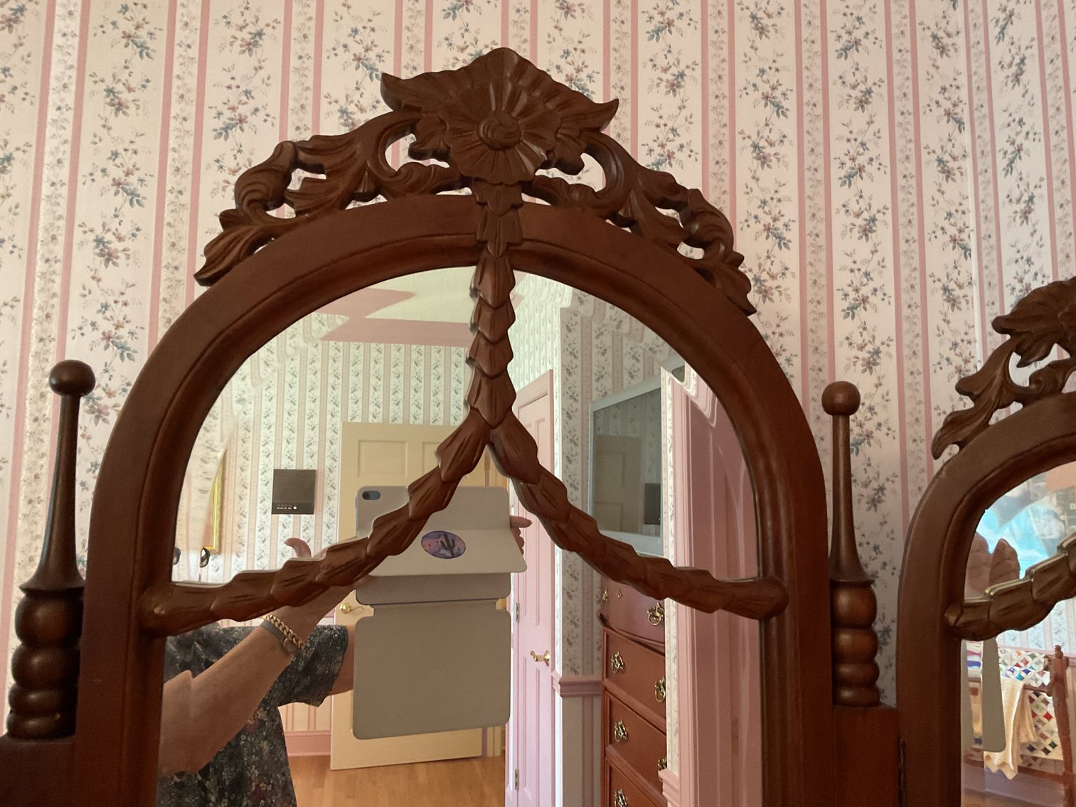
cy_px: 404
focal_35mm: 29
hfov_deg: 61.7
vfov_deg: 48.2
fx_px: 902
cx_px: 538
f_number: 1.8
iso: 320
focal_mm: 3
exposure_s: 1/40
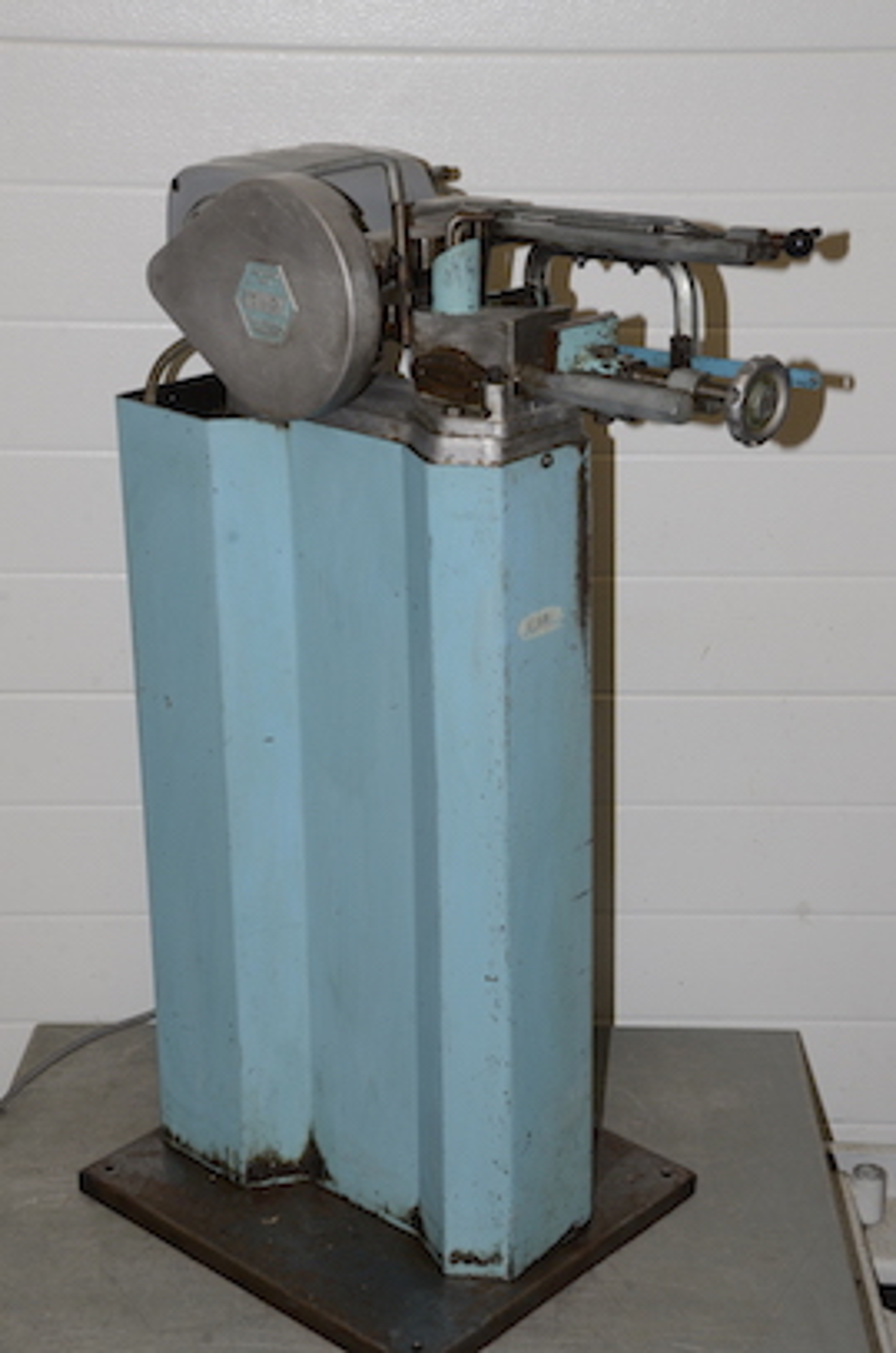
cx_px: 448
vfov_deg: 33.5
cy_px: 676
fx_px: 2251
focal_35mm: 60
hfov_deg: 22.5
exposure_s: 1/60
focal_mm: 40
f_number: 14
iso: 800
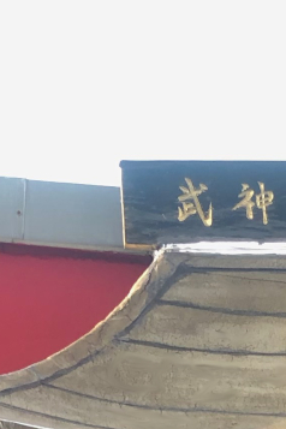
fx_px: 2812
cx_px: 577
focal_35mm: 236
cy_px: 666
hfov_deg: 5.7
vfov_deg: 8.5
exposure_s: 1/60
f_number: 2.4
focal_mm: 6
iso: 16
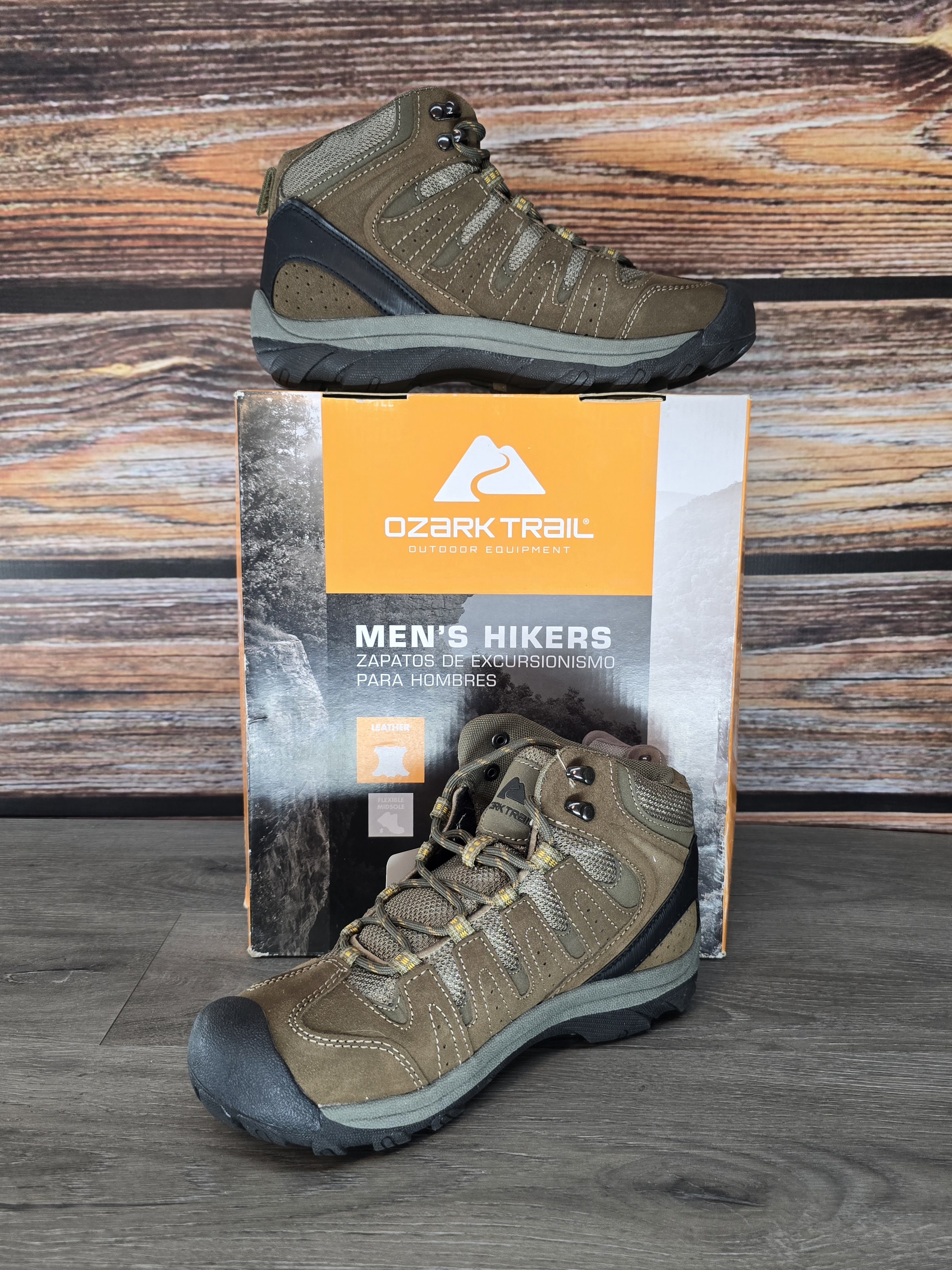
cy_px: 635
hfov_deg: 58.9
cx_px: 476
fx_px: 843
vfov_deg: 73.9
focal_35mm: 23
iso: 100
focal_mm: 6.3
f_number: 1.7
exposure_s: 1/120
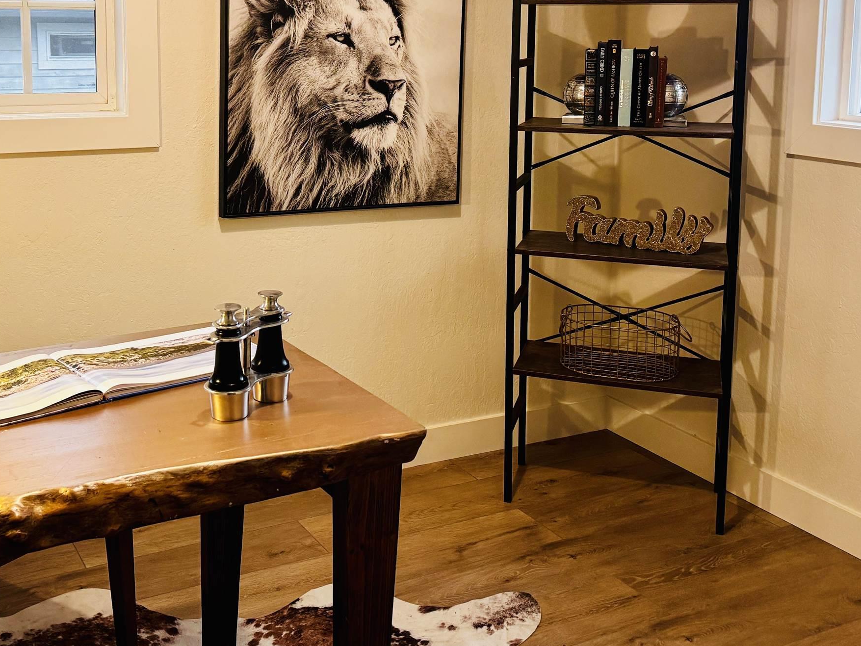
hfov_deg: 44.4
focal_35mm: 42
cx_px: 315
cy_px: 147
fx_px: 1045
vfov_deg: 33.5
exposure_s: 1/120
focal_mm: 6.76
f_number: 1.78
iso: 200
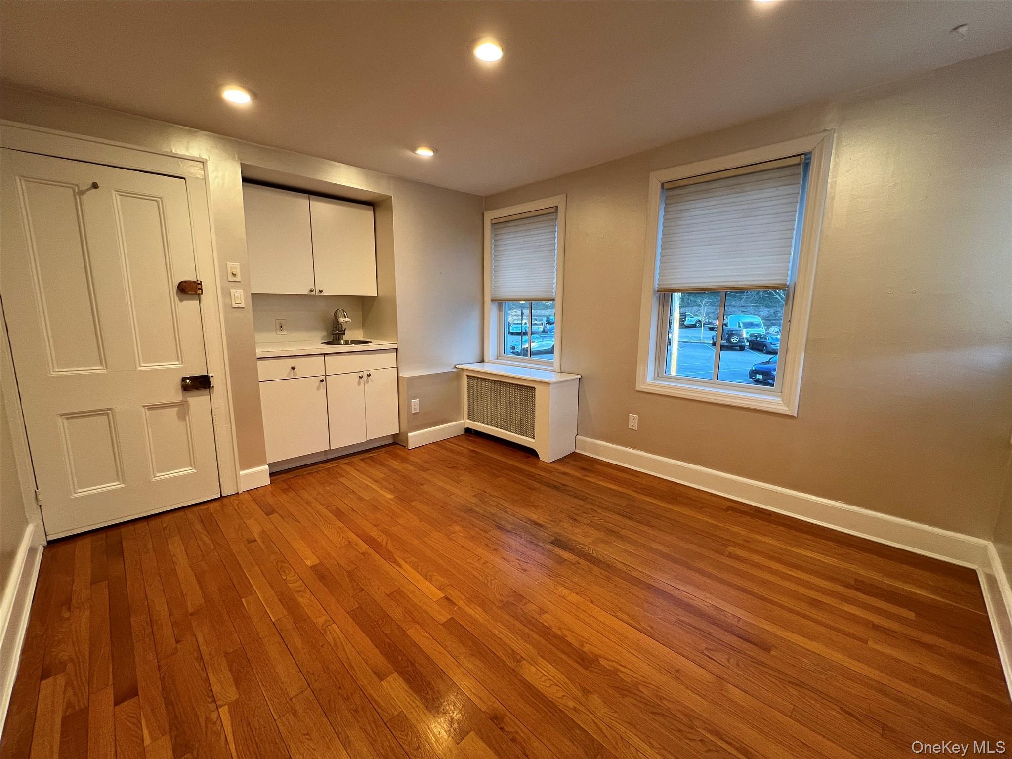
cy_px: 380
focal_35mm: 13
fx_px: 380
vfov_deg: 89.9
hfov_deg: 106.2
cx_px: 506
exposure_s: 1/60
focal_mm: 1.57
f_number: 1.8
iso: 125
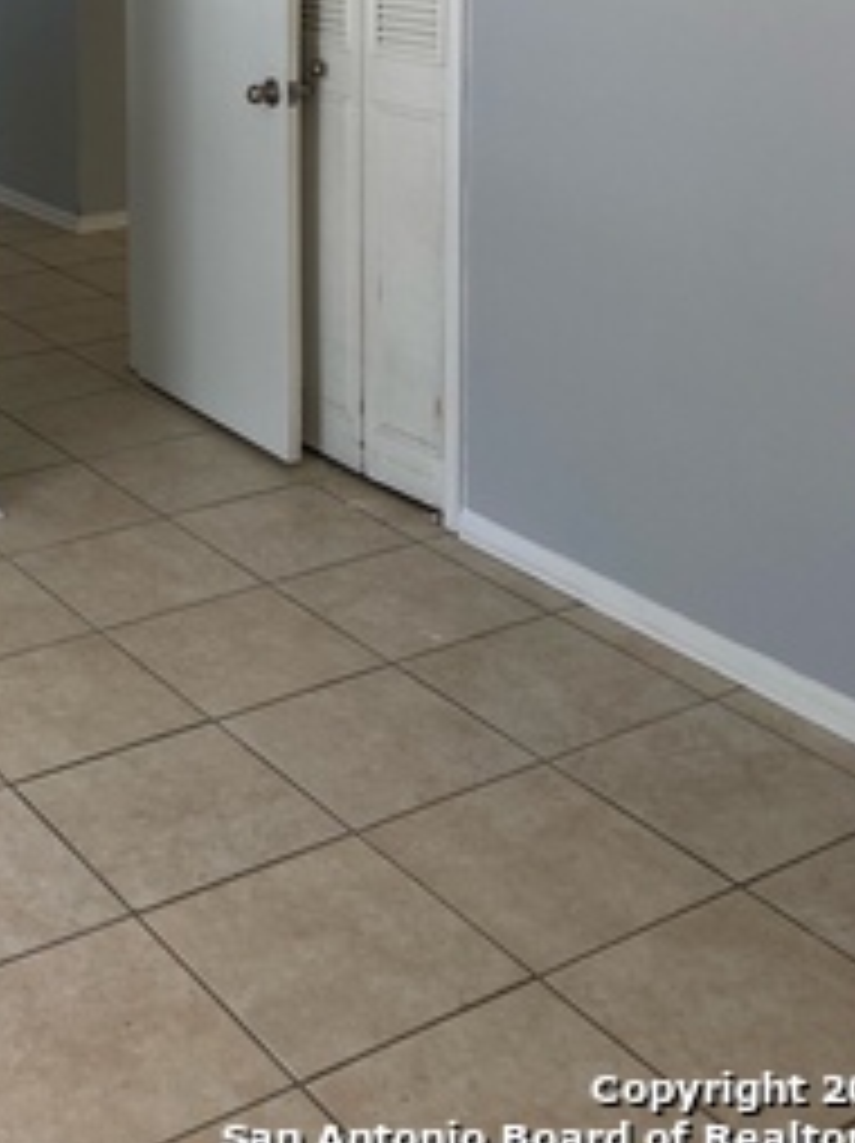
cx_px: 130
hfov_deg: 26.8
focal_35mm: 53
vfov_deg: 34.0
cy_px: 86
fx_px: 1748
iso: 64
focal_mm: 3.99
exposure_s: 1/60
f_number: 1.8
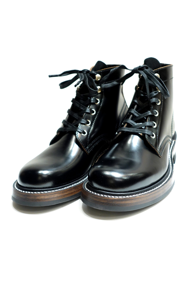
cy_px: 142
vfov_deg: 41.9
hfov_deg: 28.7
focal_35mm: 47
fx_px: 372
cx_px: 95
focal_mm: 17.27
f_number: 2.8
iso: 640
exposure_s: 1/50
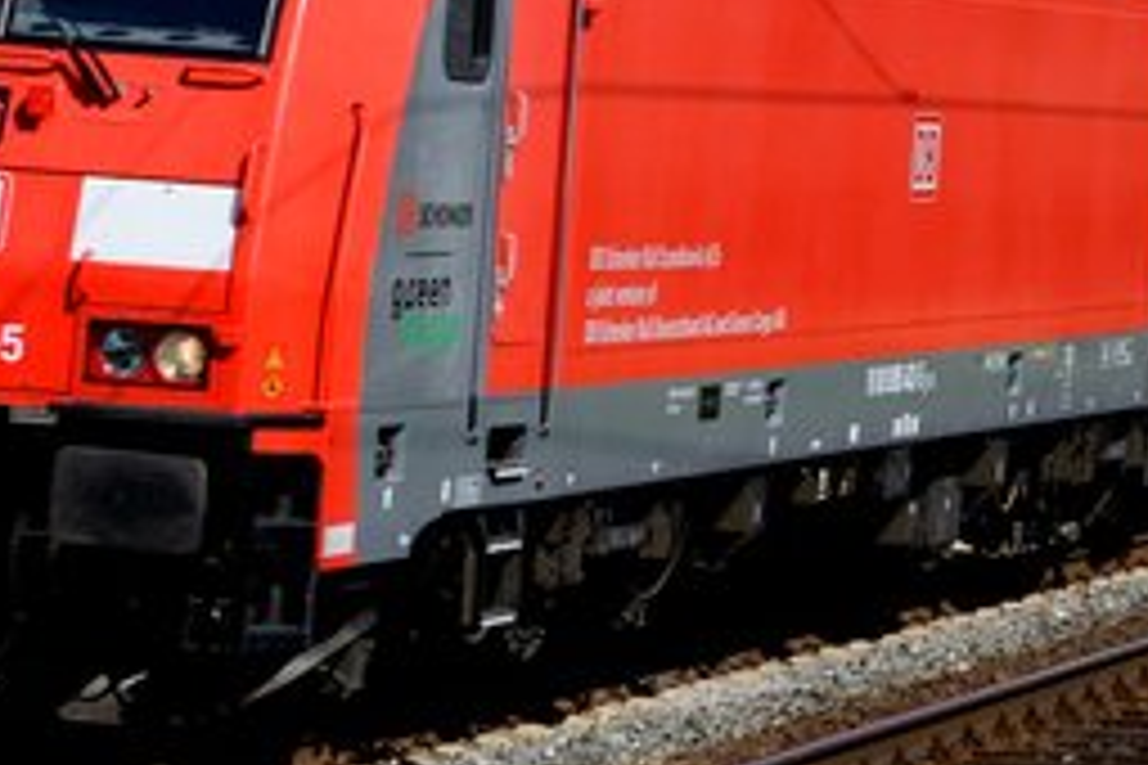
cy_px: -18
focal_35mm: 235
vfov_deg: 5.8
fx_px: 7493
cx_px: 1810
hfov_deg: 8.5
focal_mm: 50
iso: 200
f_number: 6.3
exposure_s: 1/1600
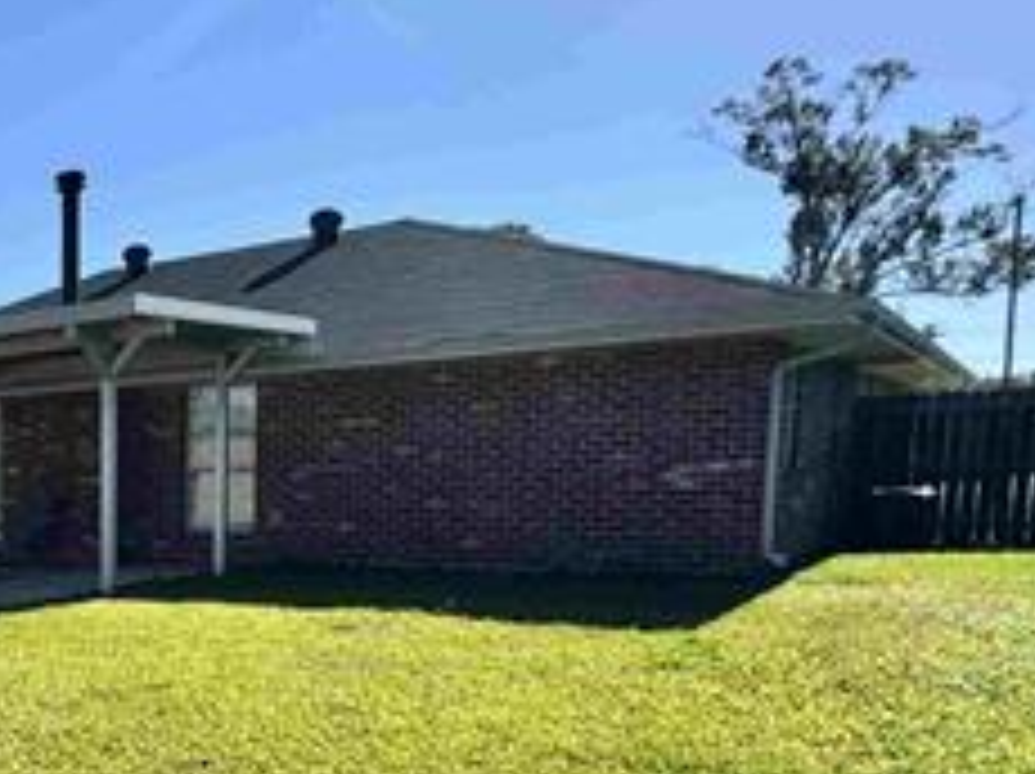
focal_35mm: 39
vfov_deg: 35.6
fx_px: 1165
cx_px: -243
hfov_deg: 35.9
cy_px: 612
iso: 50
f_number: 2.2
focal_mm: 2.22
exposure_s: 1/2342
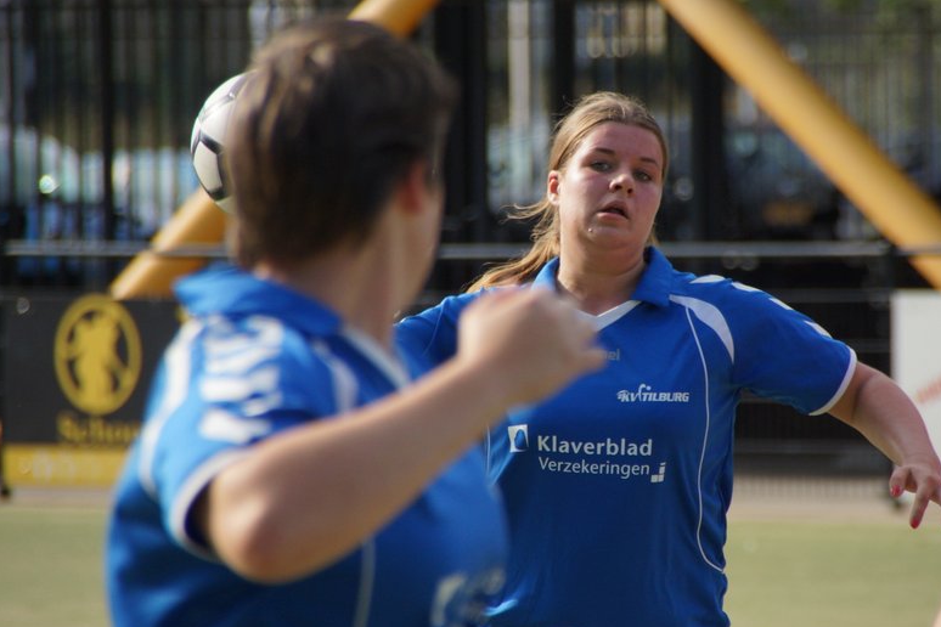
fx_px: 12964
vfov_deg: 2.8
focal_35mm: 496
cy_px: 278
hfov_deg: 4.2
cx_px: 597
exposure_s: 1/800
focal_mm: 250
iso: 320
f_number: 6.3
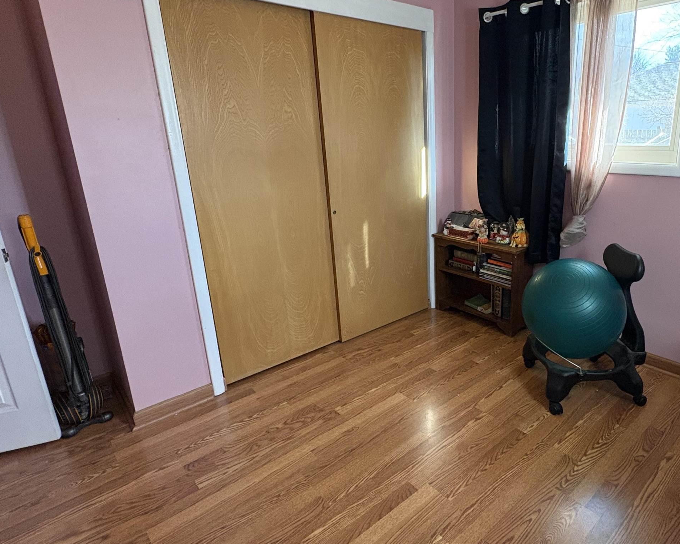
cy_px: 254
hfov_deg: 73.6
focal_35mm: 22
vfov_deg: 63.1
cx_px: 431
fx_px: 443
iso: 400
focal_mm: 2.22
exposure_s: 1/60
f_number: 2.2
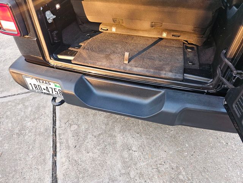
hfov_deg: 73.9
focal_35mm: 23
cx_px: 122
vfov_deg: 58.9
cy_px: 92
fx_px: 161
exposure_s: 1/60
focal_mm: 6.3
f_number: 1.7
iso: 80
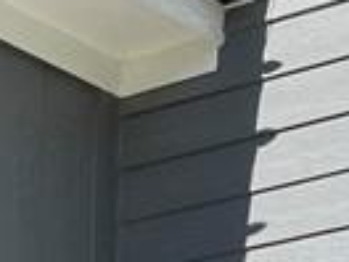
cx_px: 77
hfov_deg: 9.8
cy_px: 834
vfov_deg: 6.6
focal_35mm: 202
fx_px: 2037
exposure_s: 1/2959
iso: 32
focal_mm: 4.2
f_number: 1.6
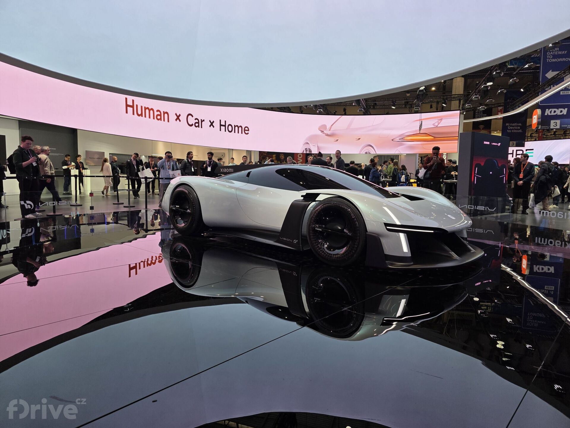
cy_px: 214
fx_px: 379
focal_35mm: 23
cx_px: 285
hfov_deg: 73.9
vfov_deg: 58.9
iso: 80
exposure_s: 1/180
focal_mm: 6.3
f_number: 1.7
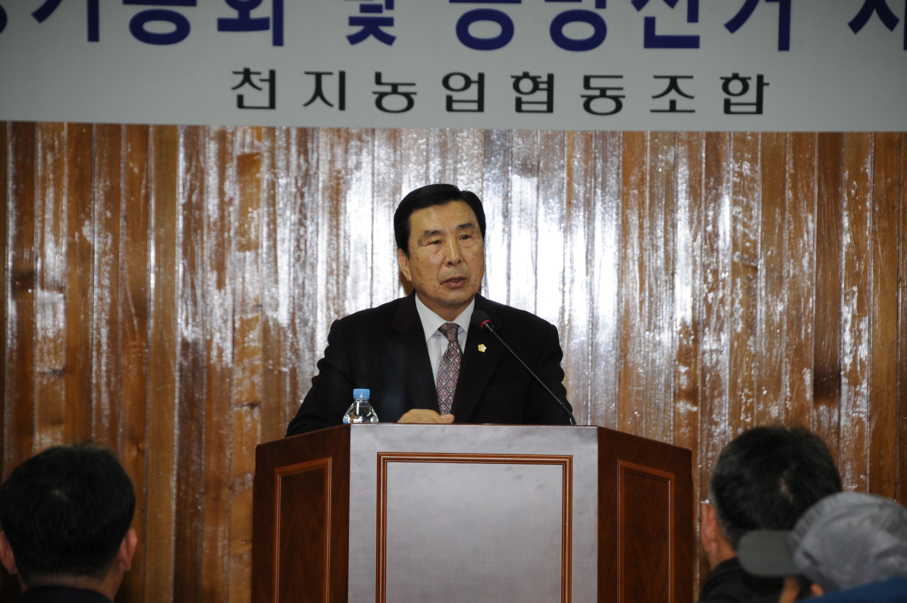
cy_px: 302
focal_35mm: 202
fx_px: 5096
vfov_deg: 6.8
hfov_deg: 10.2
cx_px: 454
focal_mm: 135
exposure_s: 1/60
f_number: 6
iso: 500
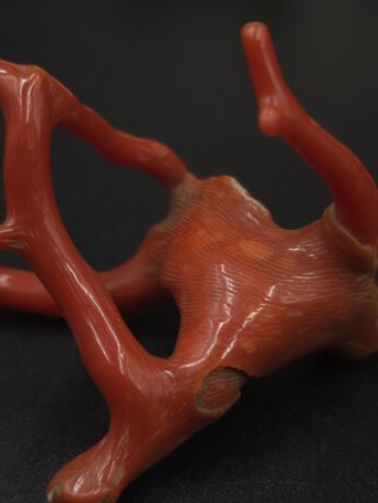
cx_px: 203
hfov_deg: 22.3
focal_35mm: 66
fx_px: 960
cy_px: 247
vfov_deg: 29.4
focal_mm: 6.3
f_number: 1.7
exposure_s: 1/50
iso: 12
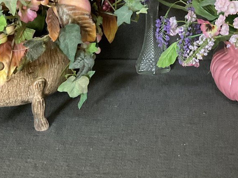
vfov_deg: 17.9
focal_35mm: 77
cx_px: 179
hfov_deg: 25.0
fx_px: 529
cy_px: -54
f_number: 1.8
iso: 200
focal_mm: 3
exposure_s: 1/40
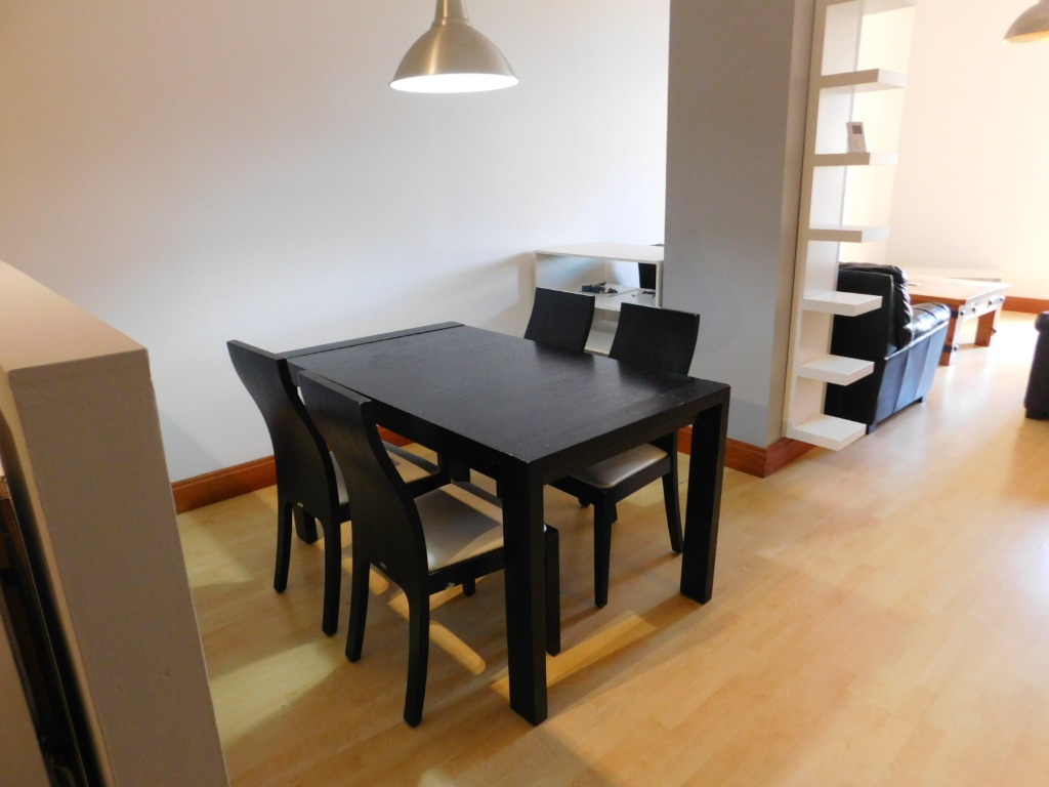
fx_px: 697
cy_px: 394
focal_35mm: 23
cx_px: 524
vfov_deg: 58.9
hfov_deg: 73.9
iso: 360
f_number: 3
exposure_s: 1/30
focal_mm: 4
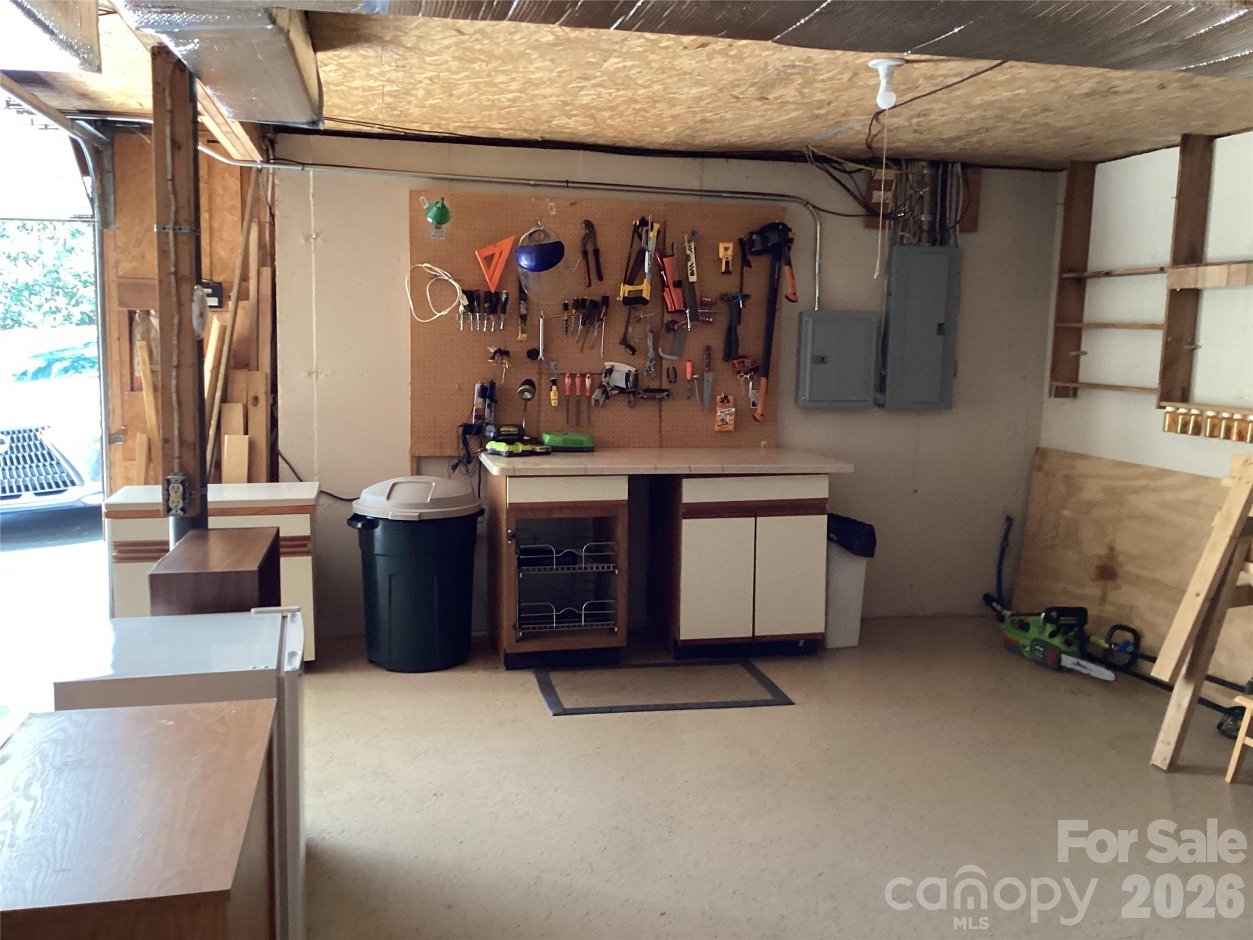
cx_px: 626
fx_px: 1122
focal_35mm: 31
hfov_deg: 58.4
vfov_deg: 45.4
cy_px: 470
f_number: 2.4
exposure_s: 1/60
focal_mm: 3.3
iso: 320
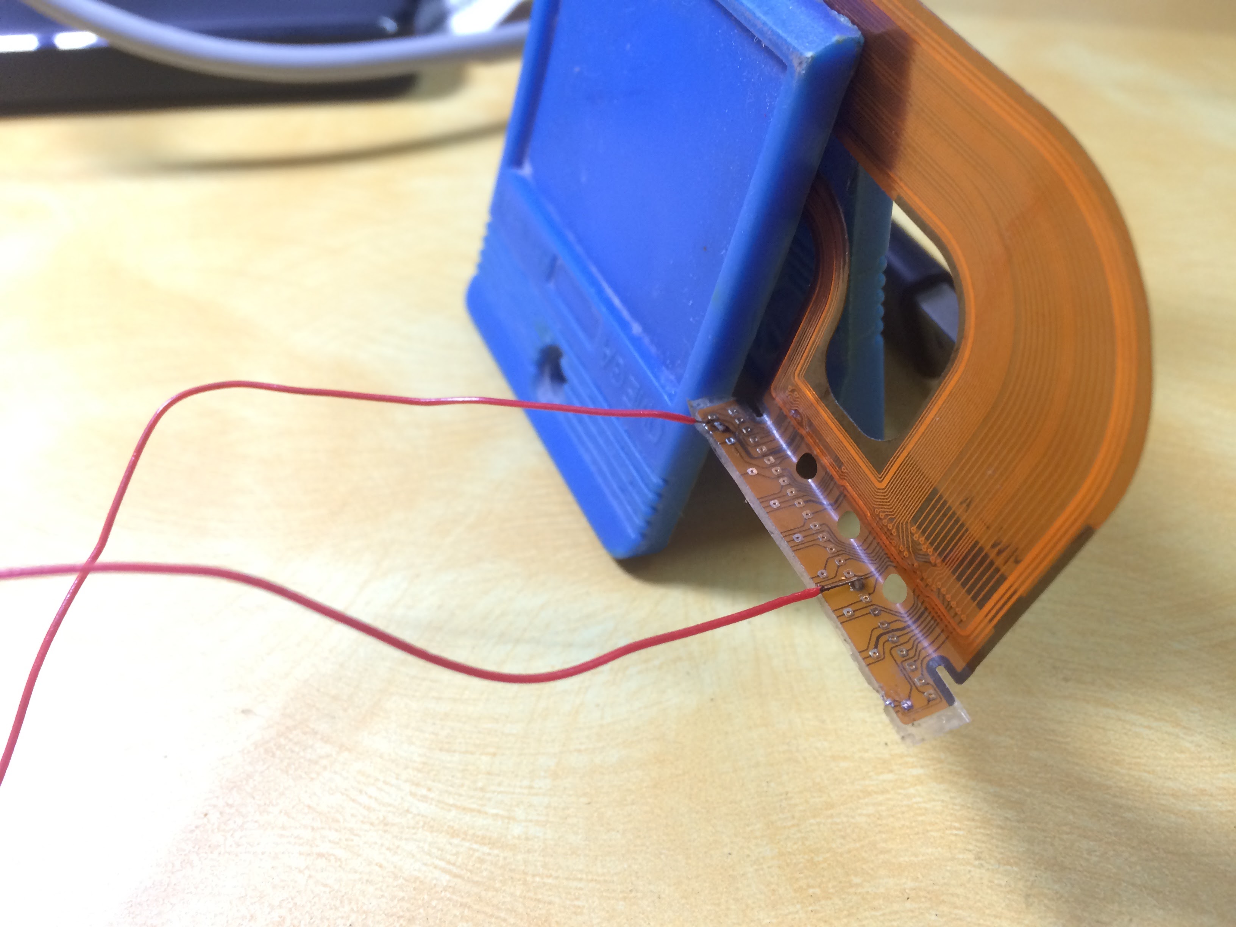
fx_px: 1035
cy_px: 464
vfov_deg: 48.2
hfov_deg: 61.7
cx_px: 618
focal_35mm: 29
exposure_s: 1/33
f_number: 2.2
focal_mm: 4.15
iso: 125
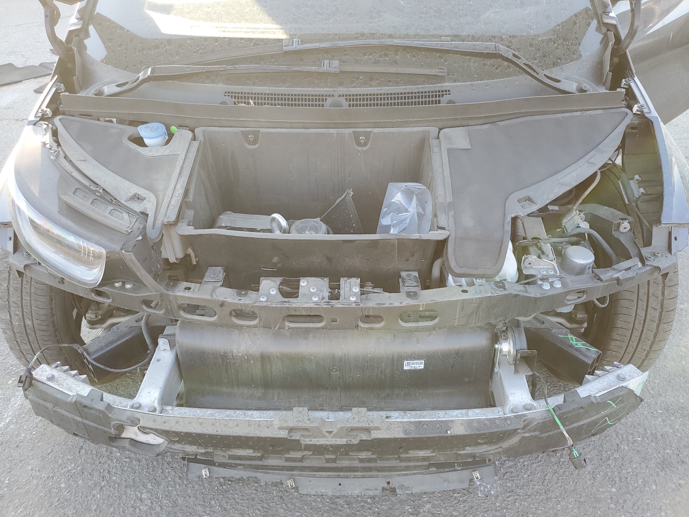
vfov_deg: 53.1
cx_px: 344
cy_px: 258
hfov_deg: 67.3
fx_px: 518
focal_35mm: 26
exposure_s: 1/147
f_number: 1.5
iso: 50
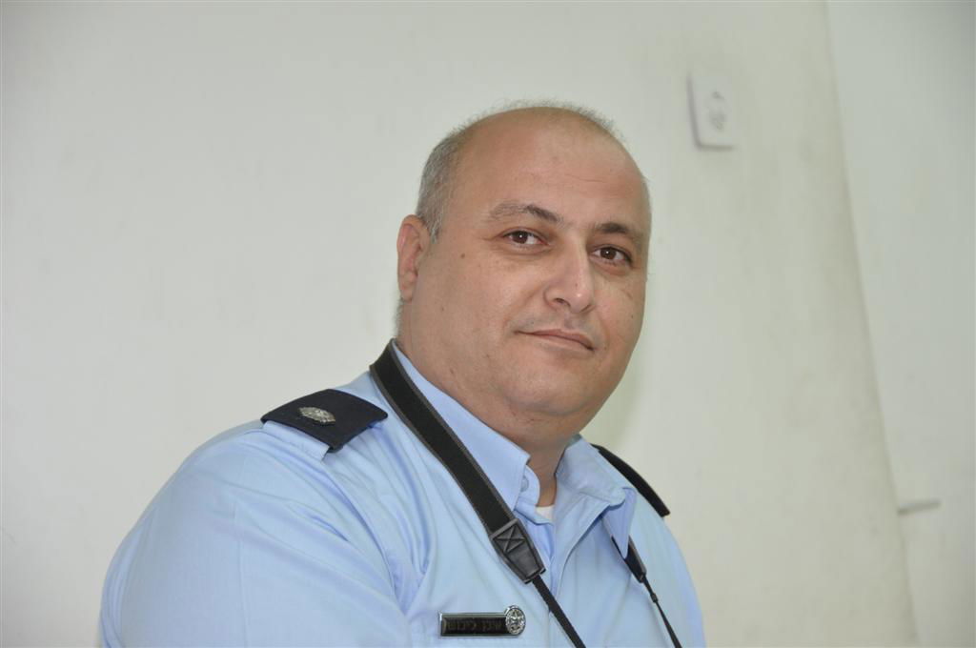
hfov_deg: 16.7
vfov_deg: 11.1
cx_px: 488
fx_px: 3330
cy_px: 324
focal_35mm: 123
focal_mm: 82
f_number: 5
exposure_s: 1/60
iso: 800
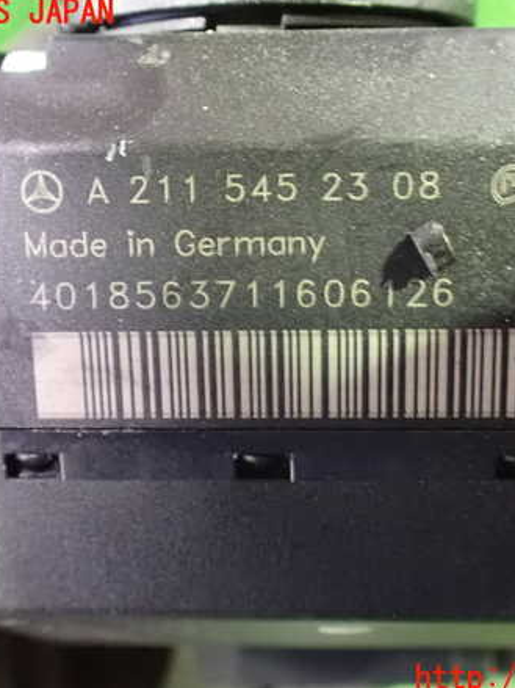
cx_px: 299
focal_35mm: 41
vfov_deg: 45.8
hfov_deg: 35.0
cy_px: 346
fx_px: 814
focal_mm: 5.4
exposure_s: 1/15
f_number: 2.3
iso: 1600
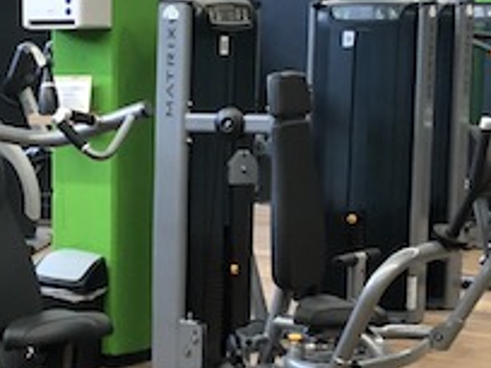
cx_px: -65
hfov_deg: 17.2
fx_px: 1560
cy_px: 267
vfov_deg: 13.4
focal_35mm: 110
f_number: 1.8
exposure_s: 1/20
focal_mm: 4
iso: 32
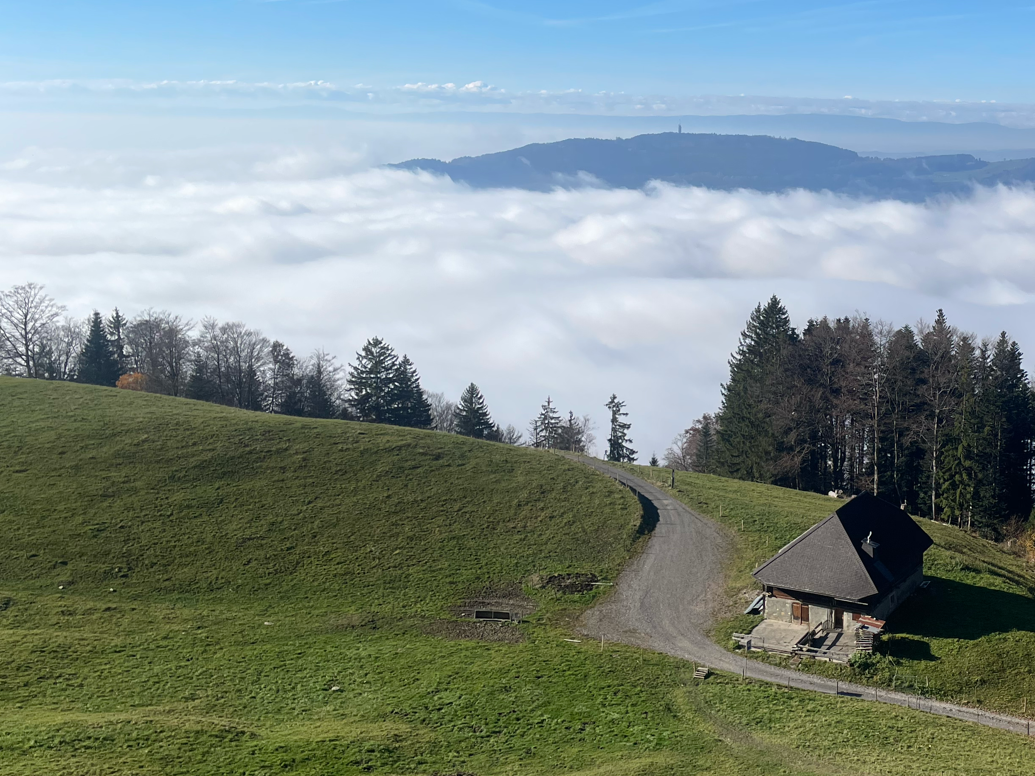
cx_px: 828
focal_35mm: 43
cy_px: 348
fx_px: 1286
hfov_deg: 41.9
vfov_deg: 33.6
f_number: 1.6
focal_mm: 4.2
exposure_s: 1/5556
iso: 32
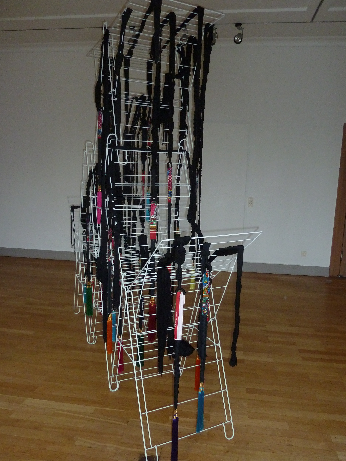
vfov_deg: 67.3
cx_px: 179
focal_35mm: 26
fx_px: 346
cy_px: 234
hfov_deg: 53.1
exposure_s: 1/30
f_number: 3.3
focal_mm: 4.1
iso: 320
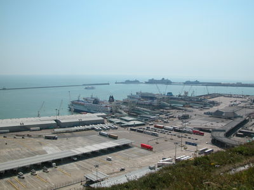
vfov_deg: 40.7
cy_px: 95
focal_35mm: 35
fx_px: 257
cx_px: 127
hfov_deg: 52.6
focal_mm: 8.9
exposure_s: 1/442
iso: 100
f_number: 8
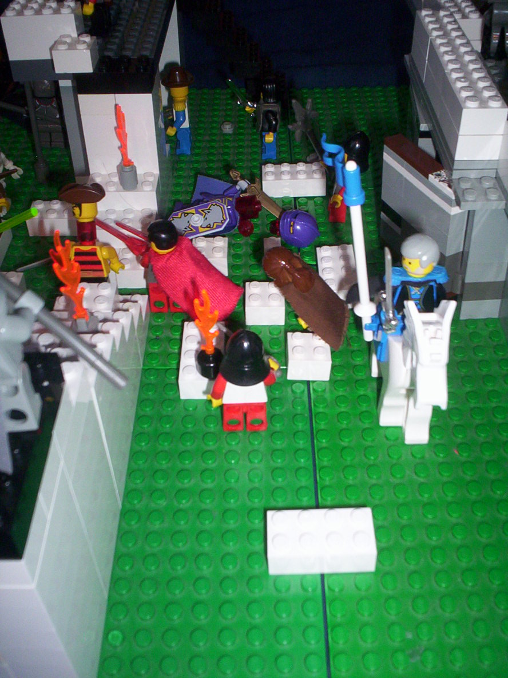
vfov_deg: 49.0
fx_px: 744
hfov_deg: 37.7
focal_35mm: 38
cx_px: 254
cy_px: 339
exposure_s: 1/60
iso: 140
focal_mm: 4.99
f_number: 4.5
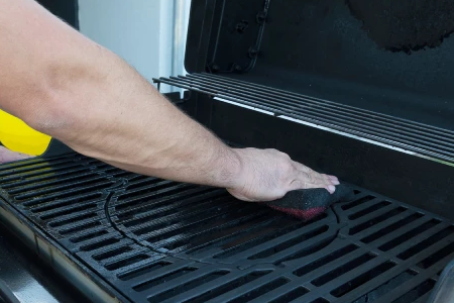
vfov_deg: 33.3
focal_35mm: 40
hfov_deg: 48.2
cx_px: 184
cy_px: 188
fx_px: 504
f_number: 6.3
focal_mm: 20
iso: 100
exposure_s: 1/25
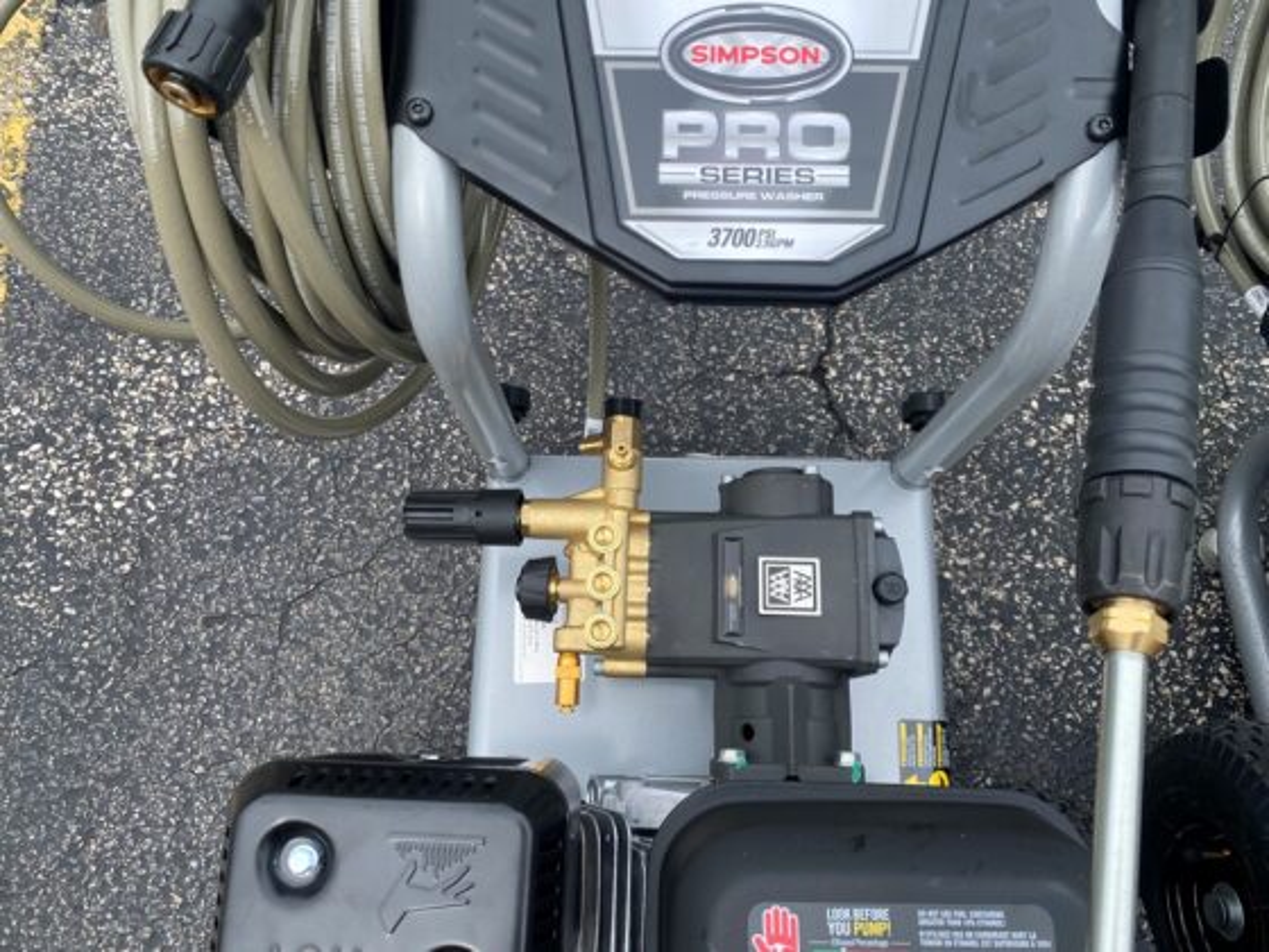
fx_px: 953
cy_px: 476
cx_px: 634
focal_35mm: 26
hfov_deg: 67.3
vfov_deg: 53.1
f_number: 1.8
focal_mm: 4.25
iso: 32
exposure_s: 1/1053
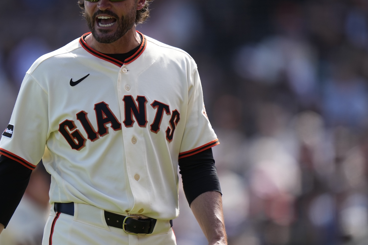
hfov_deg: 3.1
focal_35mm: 674
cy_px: 125
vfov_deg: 2.0
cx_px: 125
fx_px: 6889
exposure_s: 1/2500
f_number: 2.8
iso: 400
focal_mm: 400
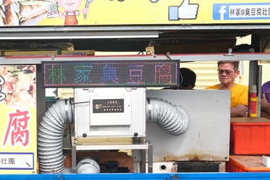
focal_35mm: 85
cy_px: 144
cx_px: 52
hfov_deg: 23.6
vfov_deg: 15.9
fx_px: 637
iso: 160
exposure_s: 1/420
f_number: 3.6
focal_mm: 23
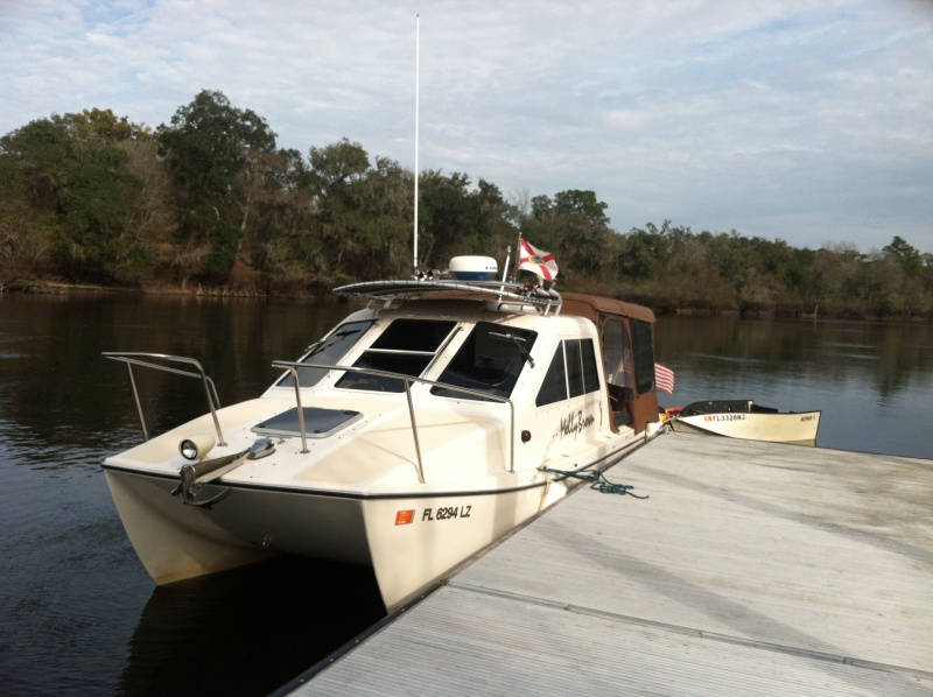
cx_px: 466
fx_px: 942
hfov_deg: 52.7
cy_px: 348
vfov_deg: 40.6
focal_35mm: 35
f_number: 2.8
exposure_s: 1/1429
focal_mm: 3.85
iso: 80
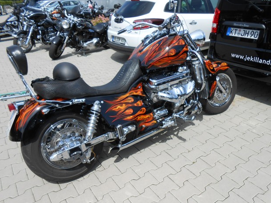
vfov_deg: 51.3
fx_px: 211
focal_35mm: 27
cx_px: 136
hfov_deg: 65.3
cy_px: 104
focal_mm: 4.6
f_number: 3.5
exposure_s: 1/800
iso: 80
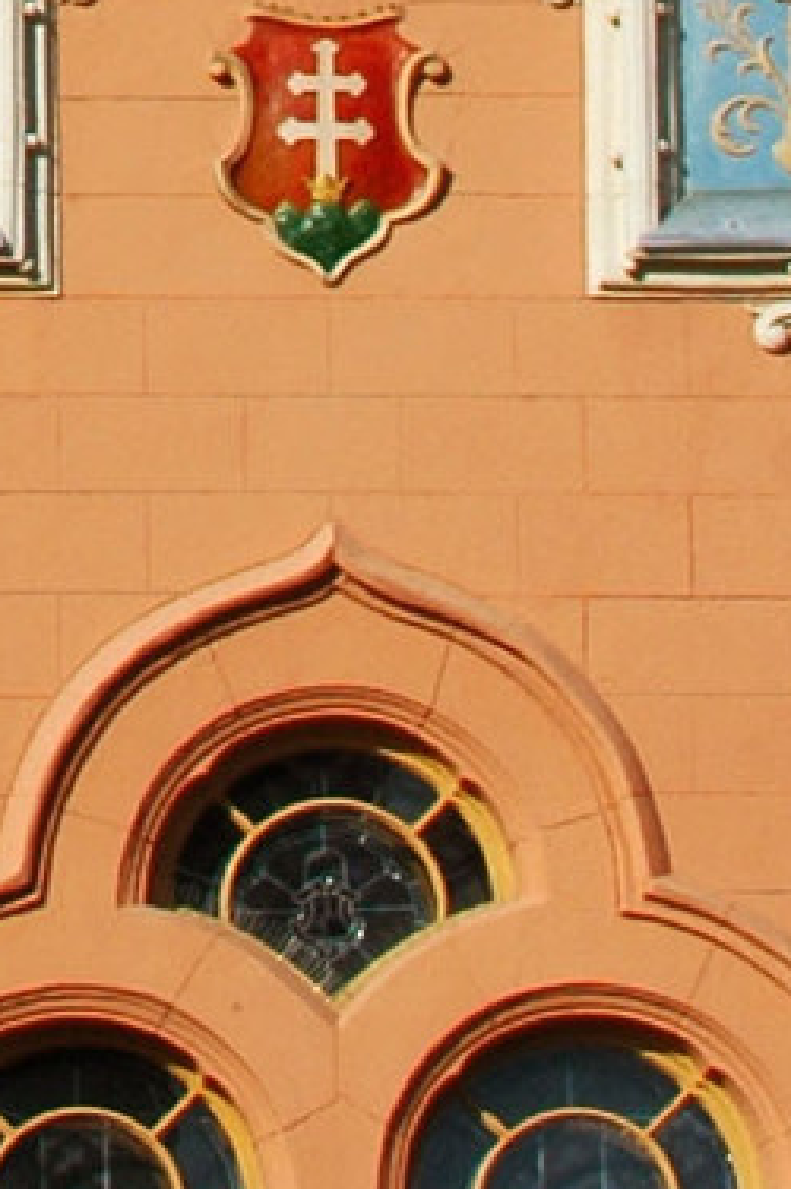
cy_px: -2074
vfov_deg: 2.8
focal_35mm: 720
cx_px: -1655
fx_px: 23779
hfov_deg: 1.9
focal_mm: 75
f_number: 11
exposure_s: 1/320
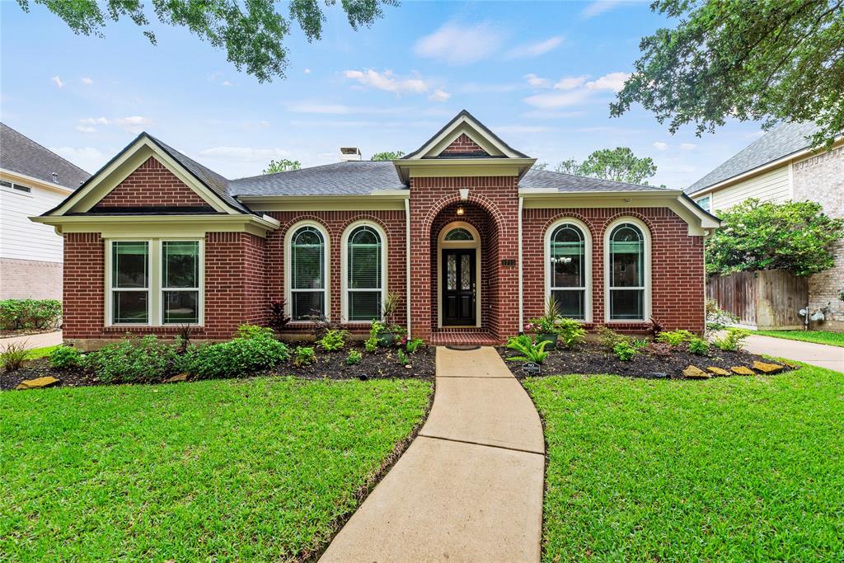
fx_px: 352
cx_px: 422
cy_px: 282
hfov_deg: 100.4
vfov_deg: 77.3
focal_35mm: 15
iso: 100
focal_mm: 15
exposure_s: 1/30
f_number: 8
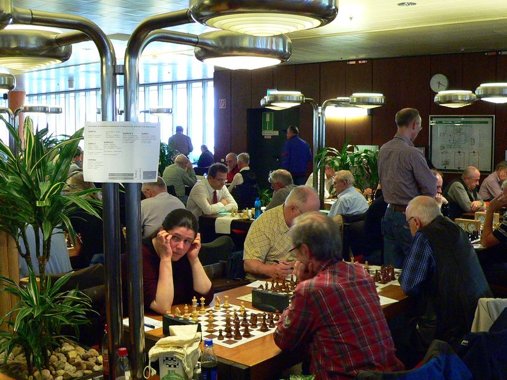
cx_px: 260
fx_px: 615
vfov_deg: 34.3
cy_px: 194
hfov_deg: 44.8
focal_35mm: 42
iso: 400
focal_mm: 6
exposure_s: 1/20
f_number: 2.8
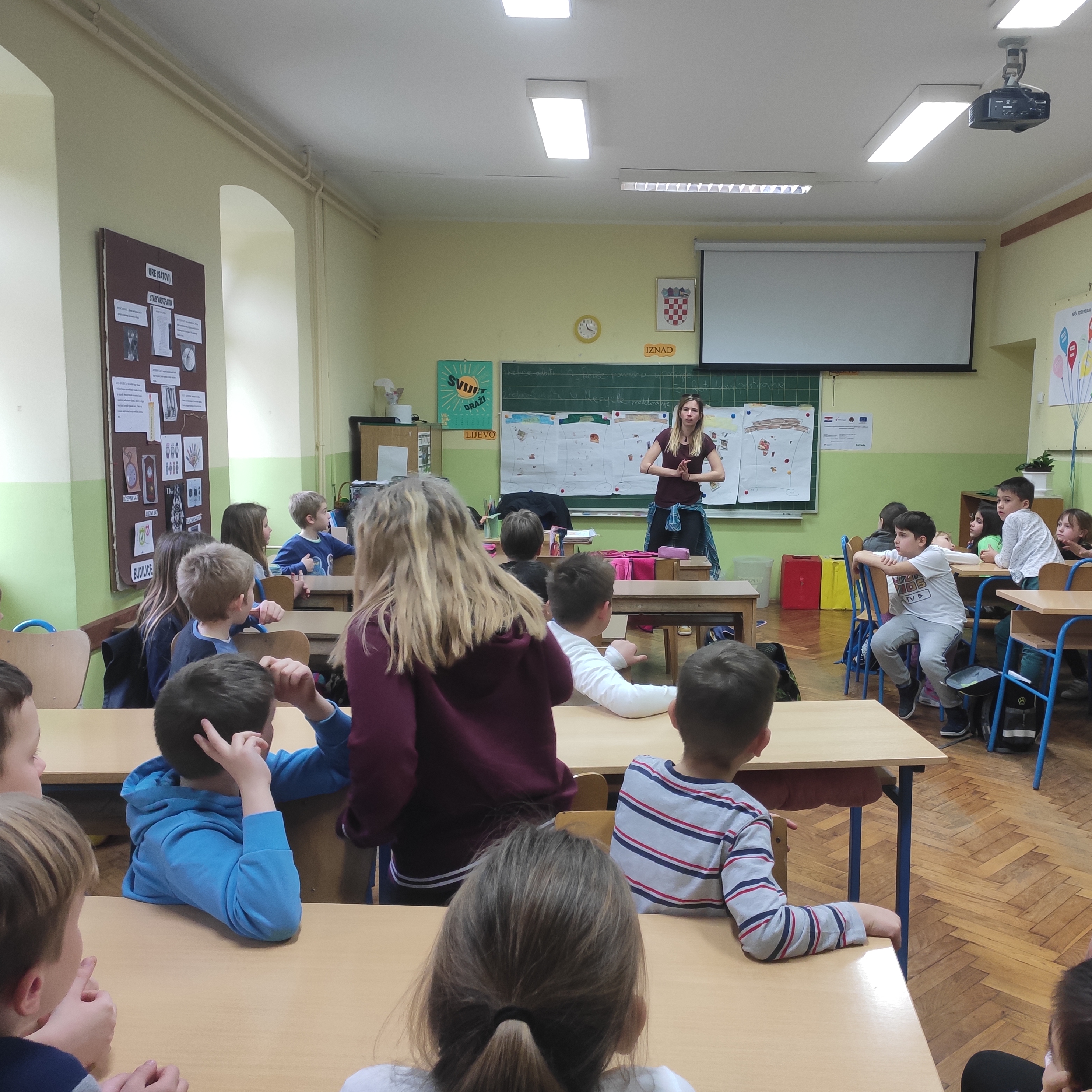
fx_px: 1106
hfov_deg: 52.3
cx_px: 637
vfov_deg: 52.5
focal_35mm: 31
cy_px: 548
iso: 752
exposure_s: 1/100
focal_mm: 4.77
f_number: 1.75
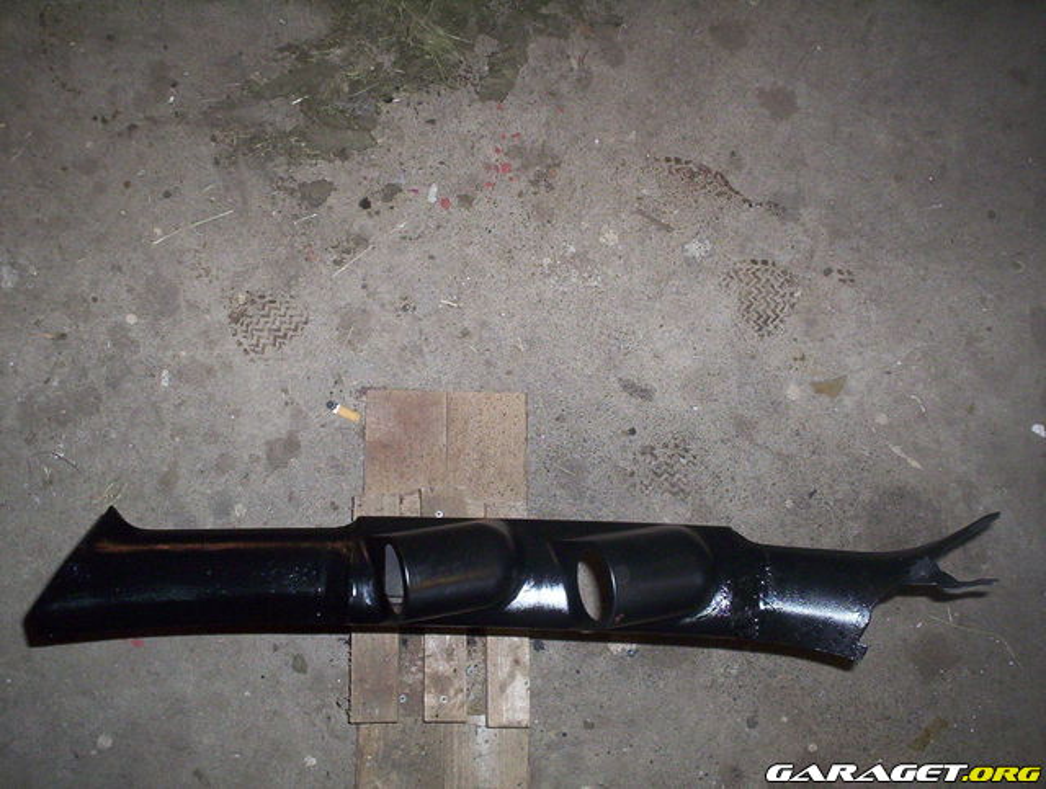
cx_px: 523
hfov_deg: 48.9
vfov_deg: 37.9
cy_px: 394
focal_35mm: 38
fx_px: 1151
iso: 140
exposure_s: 1/60
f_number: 4.5
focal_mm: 4.99
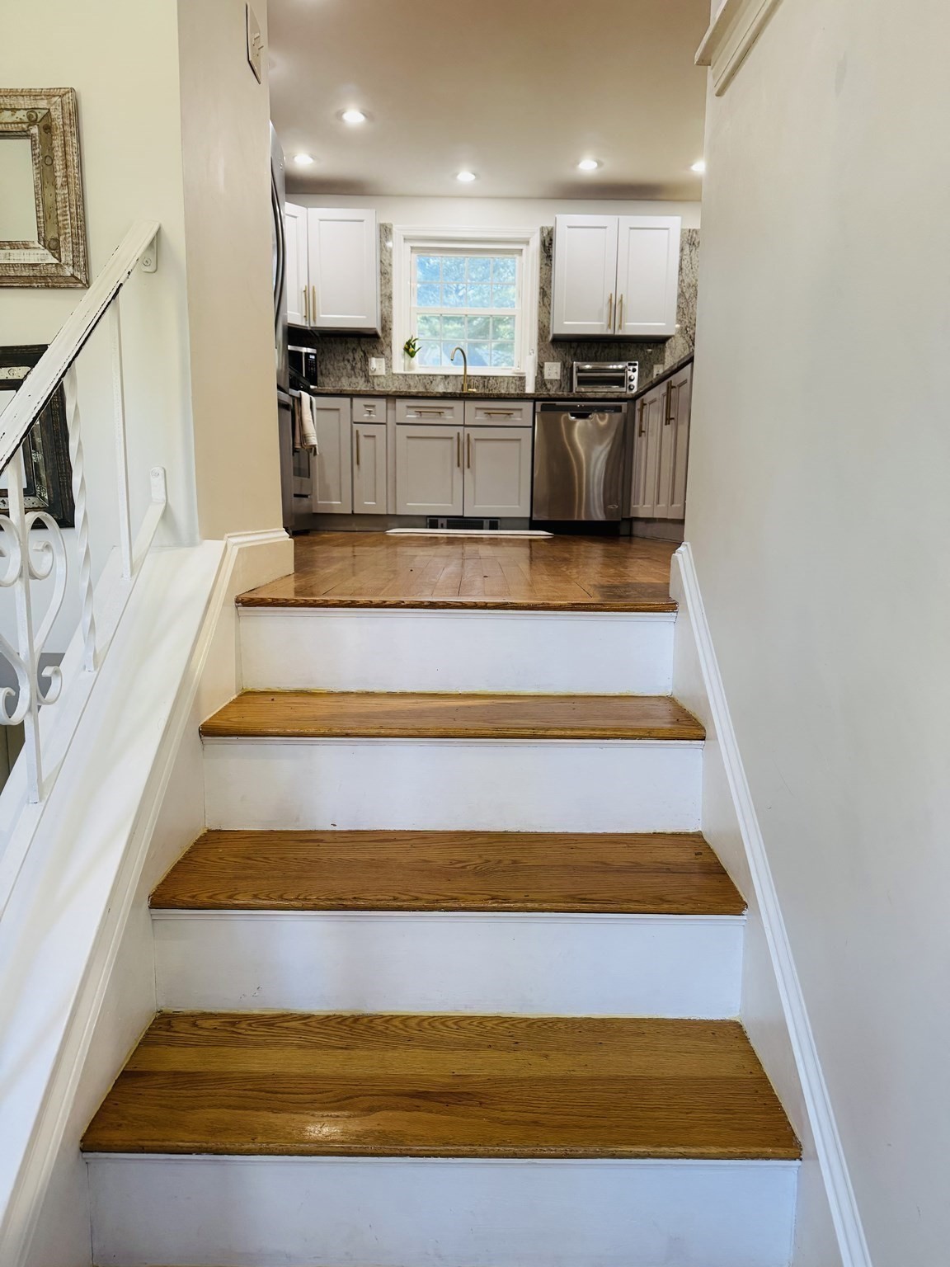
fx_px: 878
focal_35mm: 24
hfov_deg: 56.8
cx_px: 475
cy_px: 634
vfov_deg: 71.6
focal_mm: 6.76
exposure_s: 1/120
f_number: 1.78
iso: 200
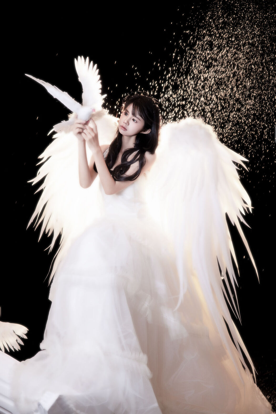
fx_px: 690
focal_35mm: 60
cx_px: 138
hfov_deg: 22.6
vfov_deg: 33.4
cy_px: 207
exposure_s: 1/160
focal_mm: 60
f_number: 2.8
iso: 400
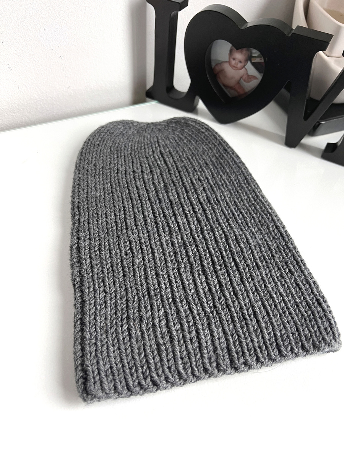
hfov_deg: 53.1
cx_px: 172
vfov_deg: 67.3
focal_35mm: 26
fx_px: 345
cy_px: 230
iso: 160
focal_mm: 5.7
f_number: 1.5
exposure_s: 1/60
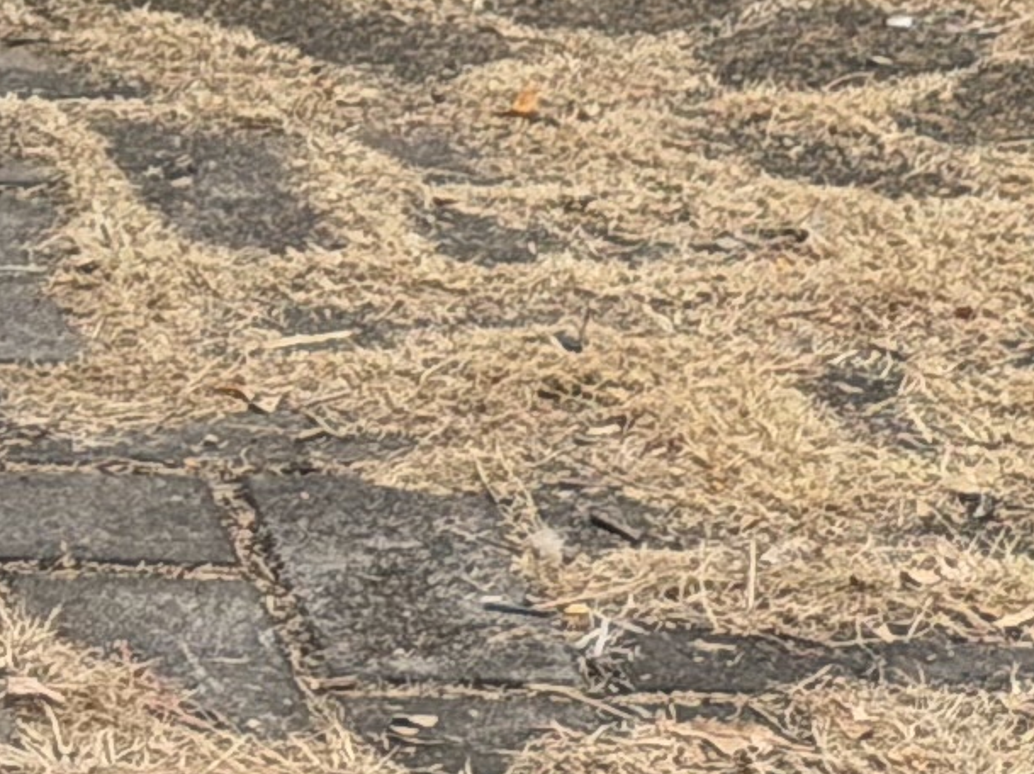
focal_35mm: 318
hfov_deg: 5.9
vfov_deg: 4.5
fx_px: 9493
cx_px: -1701
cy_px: -1687
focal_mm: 6.76
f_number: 1.78
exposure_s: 1/2146
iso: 64
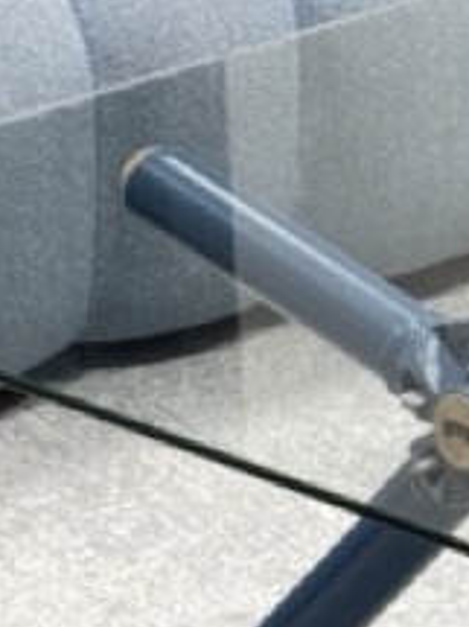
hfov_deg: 5.1
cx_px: 947
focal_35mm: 286
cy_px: 464
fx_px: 5172
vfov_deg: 6.9
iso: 250
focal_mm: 6.76
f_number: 1.78
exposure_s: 1/50
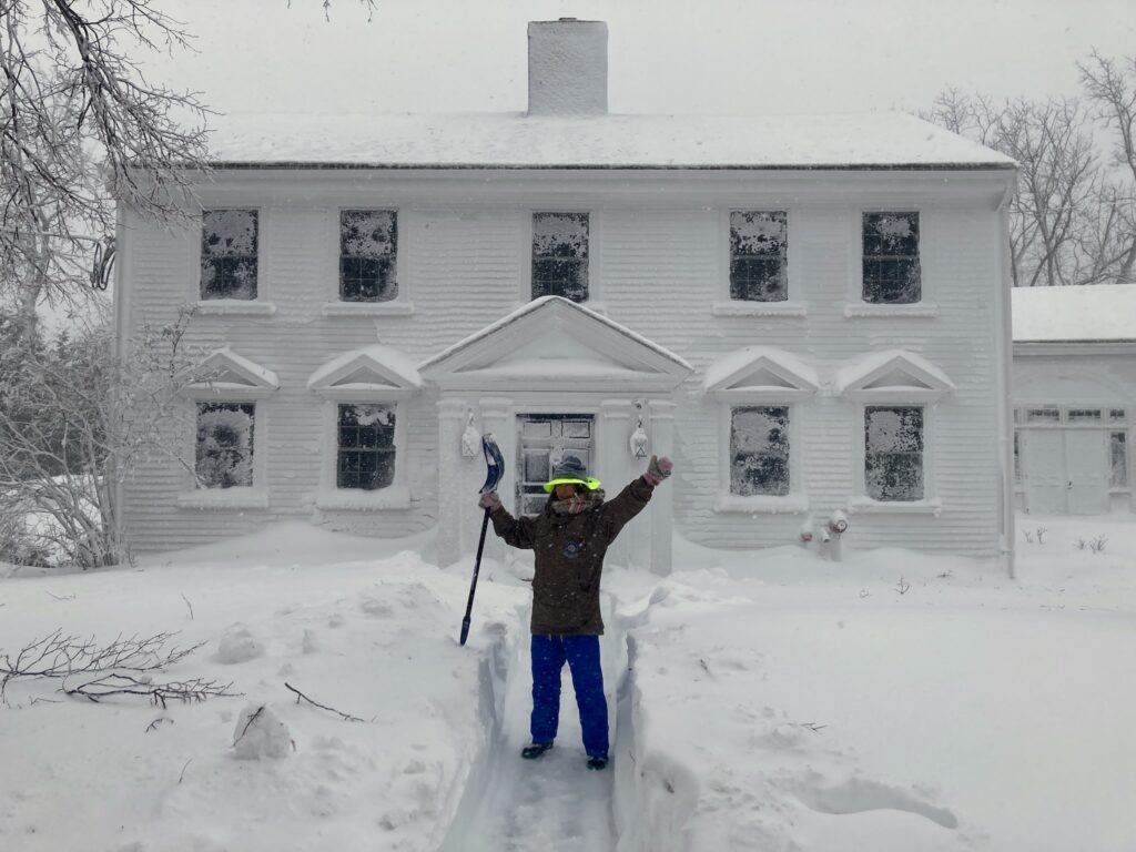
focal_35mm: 28
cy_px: 426
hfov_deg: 63.4
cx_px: 568
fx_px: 919
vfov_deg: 49.7
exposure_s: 1/425
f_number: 1.8
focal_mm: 3.99
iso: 20
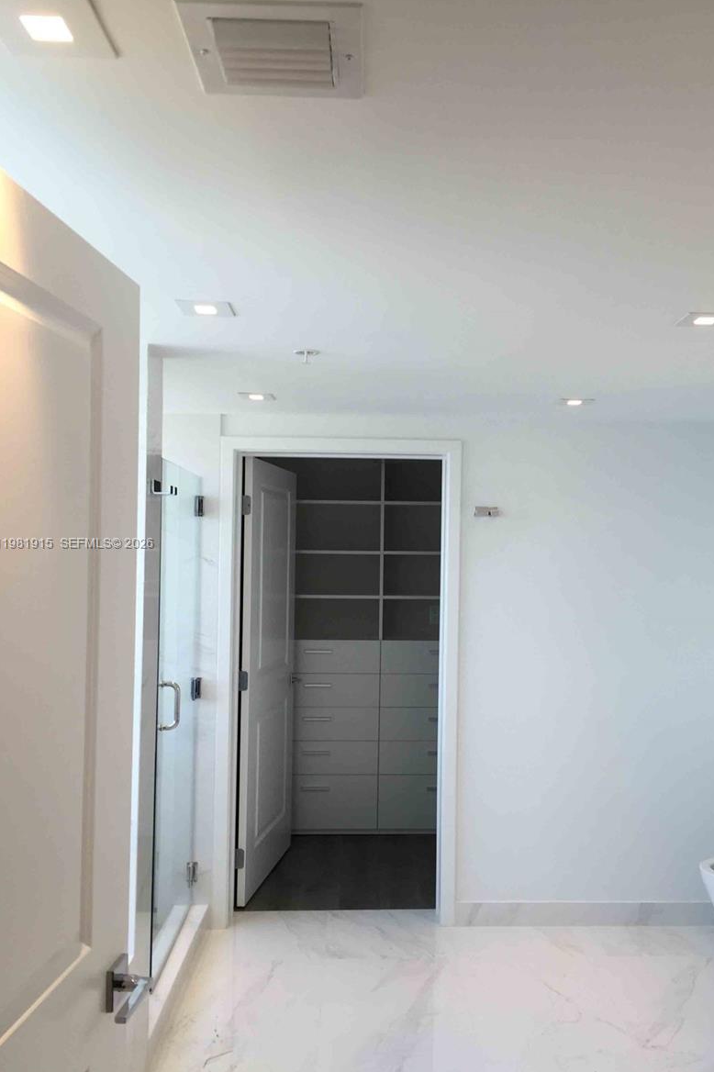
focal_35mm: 31
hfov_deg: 42.2
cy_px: 544
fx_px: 923
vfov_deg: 60.3
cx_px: 396
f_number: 2.2
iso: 32
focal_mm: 4.15
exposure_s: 1/120
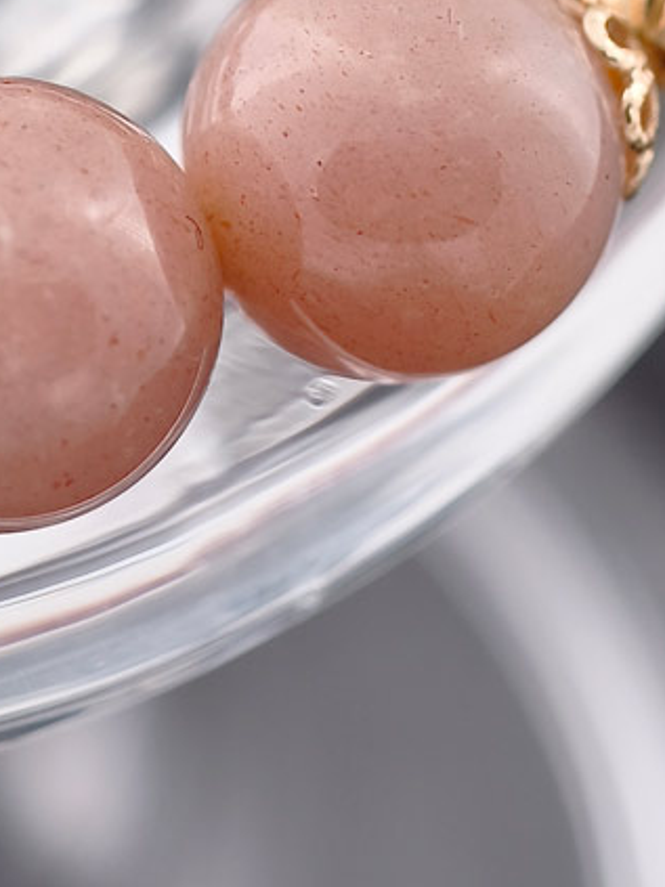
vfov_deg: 8.5
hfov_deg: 6.4
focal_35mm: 232
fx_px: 5946
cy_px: -16
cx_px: 378
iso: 125
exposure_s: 1/160
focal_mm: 22.48
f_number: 2.67
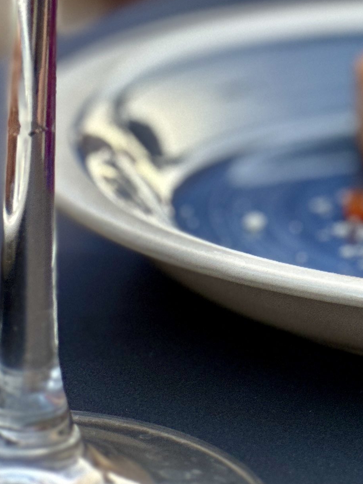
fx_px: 3550
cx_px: 393
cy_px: -139
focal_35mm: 254
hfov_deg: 5.8
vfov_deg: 7.7
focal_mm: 9
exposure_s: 1/100
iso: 160
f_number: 2.8
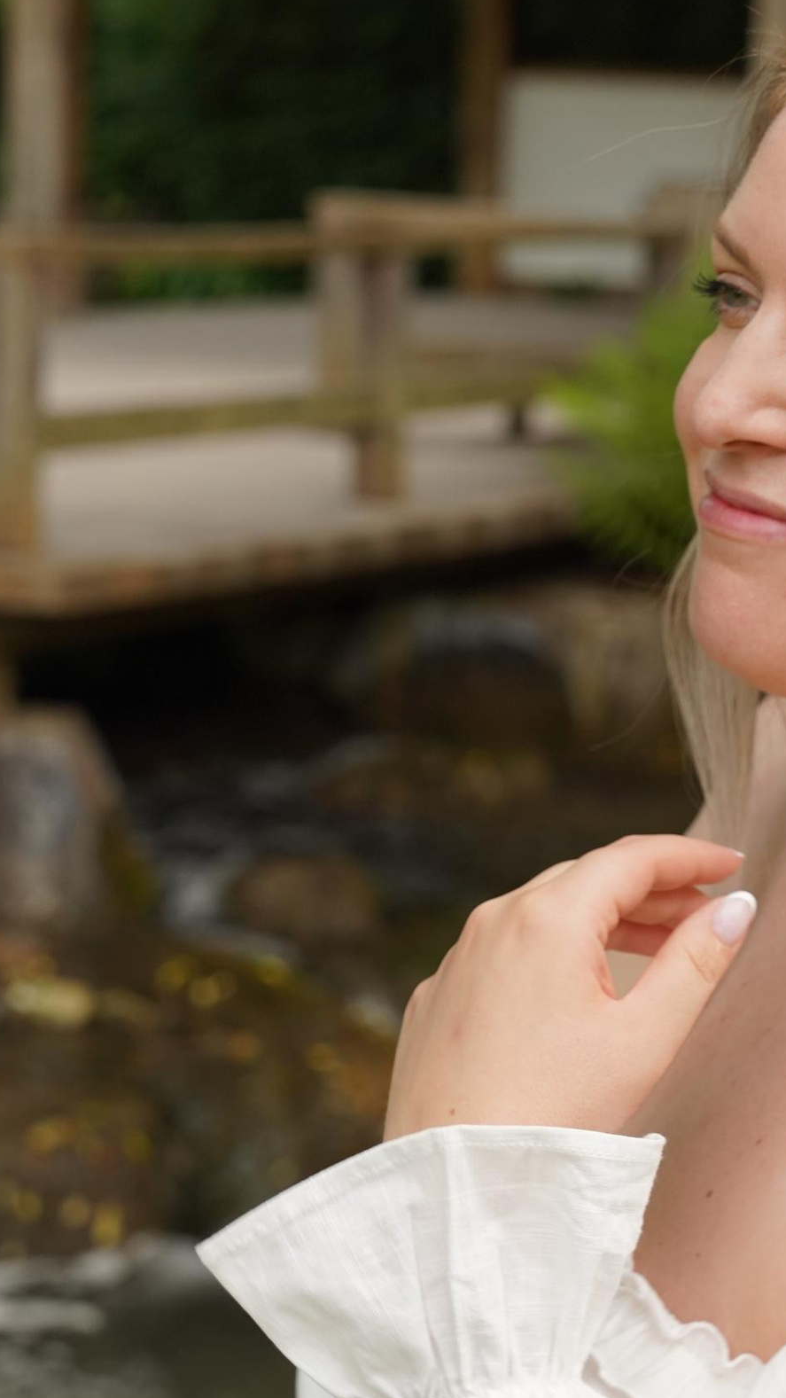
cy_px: 719
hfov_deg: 9.2
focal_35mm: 130
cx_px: 869
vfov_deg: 16.5
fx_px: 4826
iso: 400
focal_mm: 51.1
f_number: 5
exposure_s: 1/125
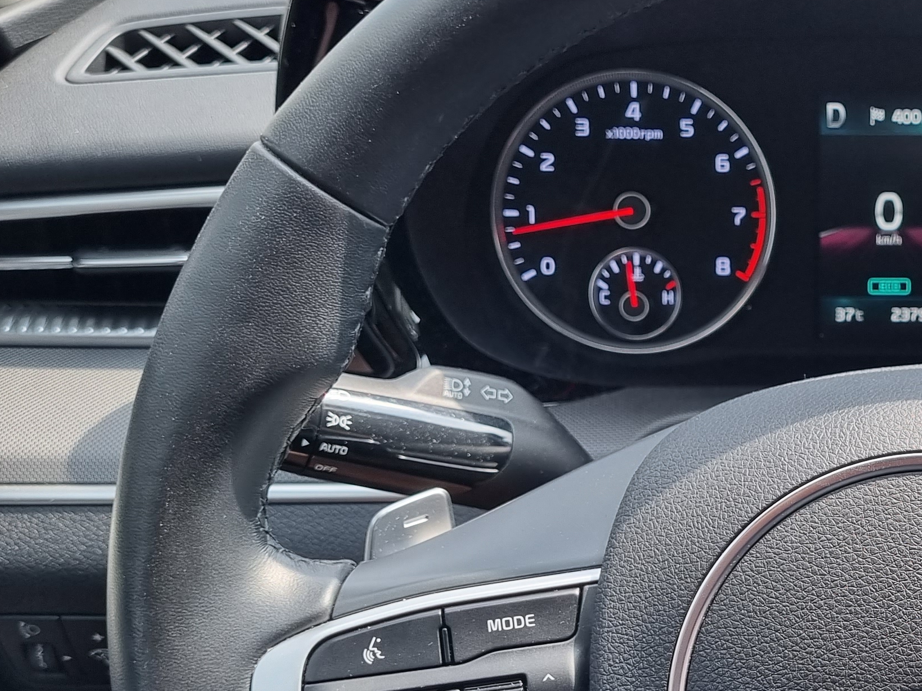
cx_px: 859
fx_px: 1705
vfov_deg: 22.7
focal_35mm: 64
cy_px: 518
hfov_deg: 28.9
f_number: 1.8
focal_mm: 5.4
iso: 50
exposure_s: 1/125
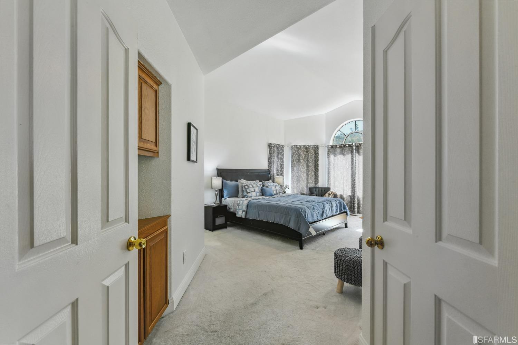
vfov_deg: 77.3
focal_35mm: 15
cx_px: 259
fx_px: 216
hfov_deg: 100.4
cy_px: 172
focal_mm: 15
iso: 64
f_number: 16
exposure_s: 1/1.67
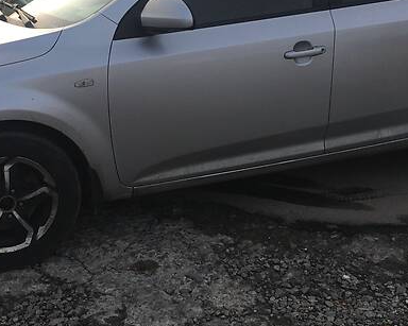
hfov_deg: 31.9
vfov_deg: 25.6
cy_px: 91
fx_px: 712
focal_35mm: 59
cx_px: 176
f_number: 2.2
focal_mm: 4.2
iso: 25
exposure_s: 1/810
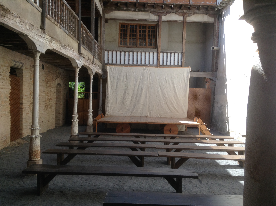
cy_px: 103
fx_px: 263
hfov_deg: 55.4
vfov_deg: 42.8
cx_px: 138
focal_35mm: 33
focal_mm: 3.3
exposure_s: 1/322
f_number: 2.4
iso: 25
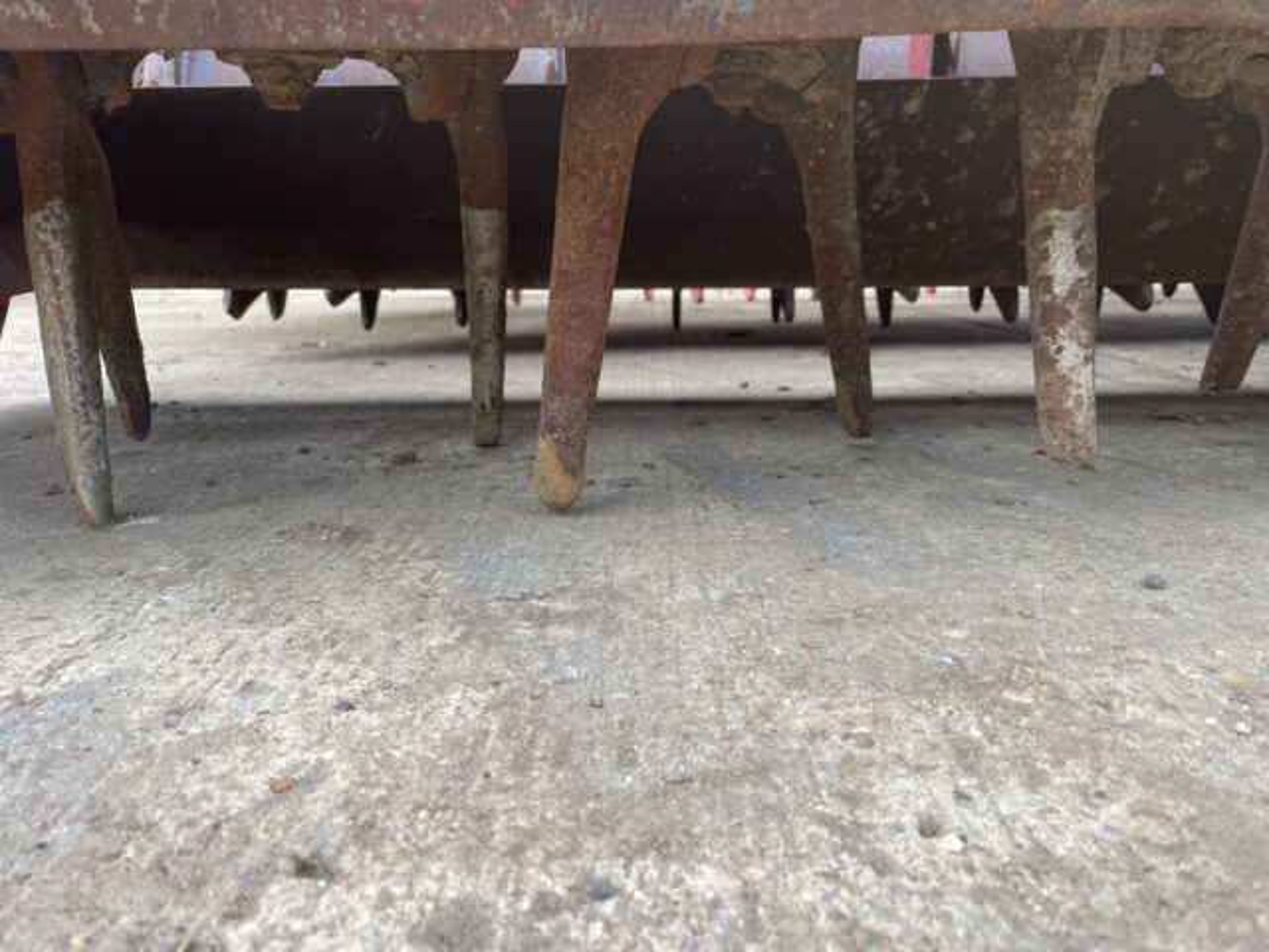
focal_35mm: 26
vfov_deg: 53.1
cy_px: 476
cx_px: 634
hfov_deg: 67.3
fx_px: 953
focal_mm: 4.2
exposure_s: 1/121
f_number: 1.6
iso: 80
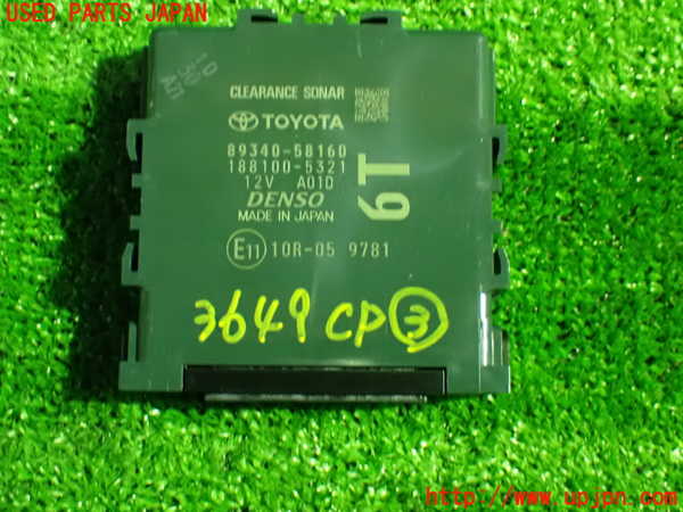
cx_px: 342
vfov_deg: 27.0
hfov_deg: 35.5
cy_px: 256
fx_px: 1065
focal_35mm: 54
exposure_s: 1/15
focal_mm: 9.65
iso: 1600
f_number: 3.3
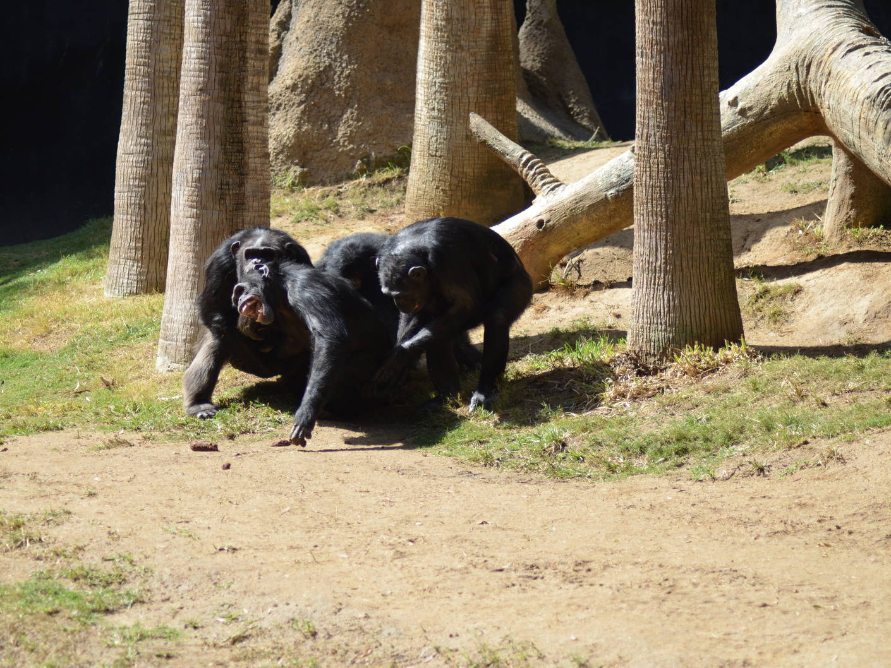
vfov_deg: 10.1
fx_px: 3784
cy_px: 334
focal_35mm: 147
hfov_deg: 13.4
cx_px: 415
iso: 400
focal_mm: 90
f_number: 4.5
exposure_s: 1/1250
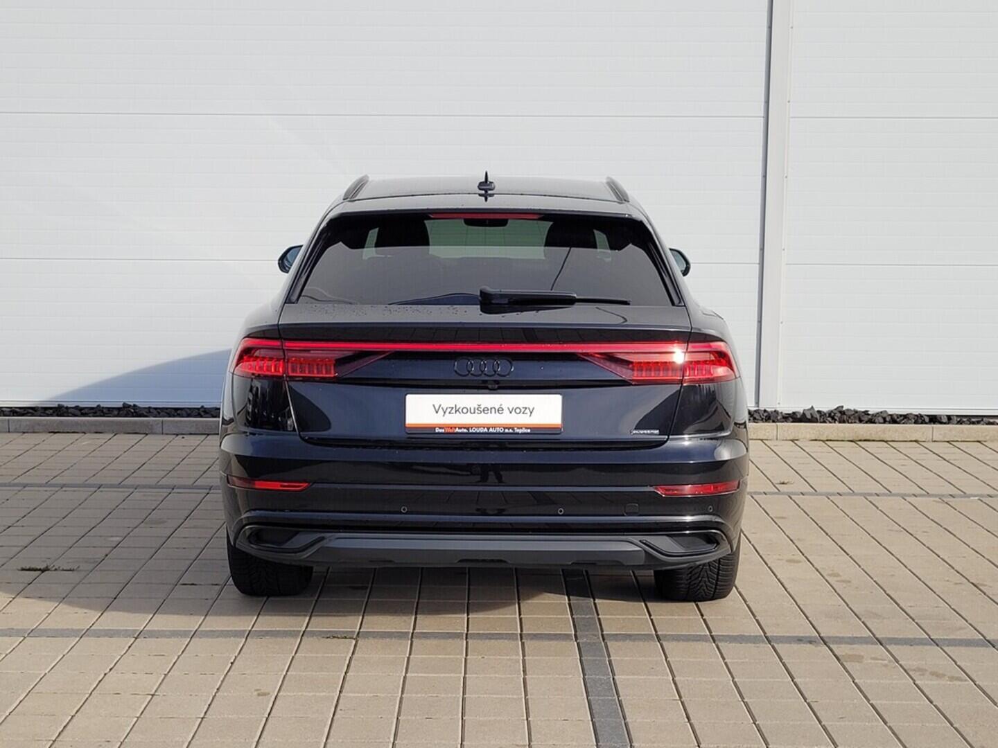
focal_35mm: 26
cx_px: 499
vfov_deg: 53.1
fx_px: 750
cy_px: 374
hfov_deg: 67.3
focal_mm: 5.4
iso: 40
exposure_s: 1/1441
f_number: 1.8
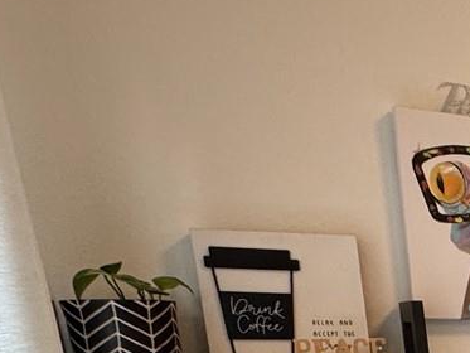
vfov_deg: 21.4
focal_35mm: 60
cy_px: 495
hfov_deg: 21.2
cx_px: 852
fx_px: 815
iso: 160
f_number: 2.2
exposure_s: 1/60
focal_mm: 2.22
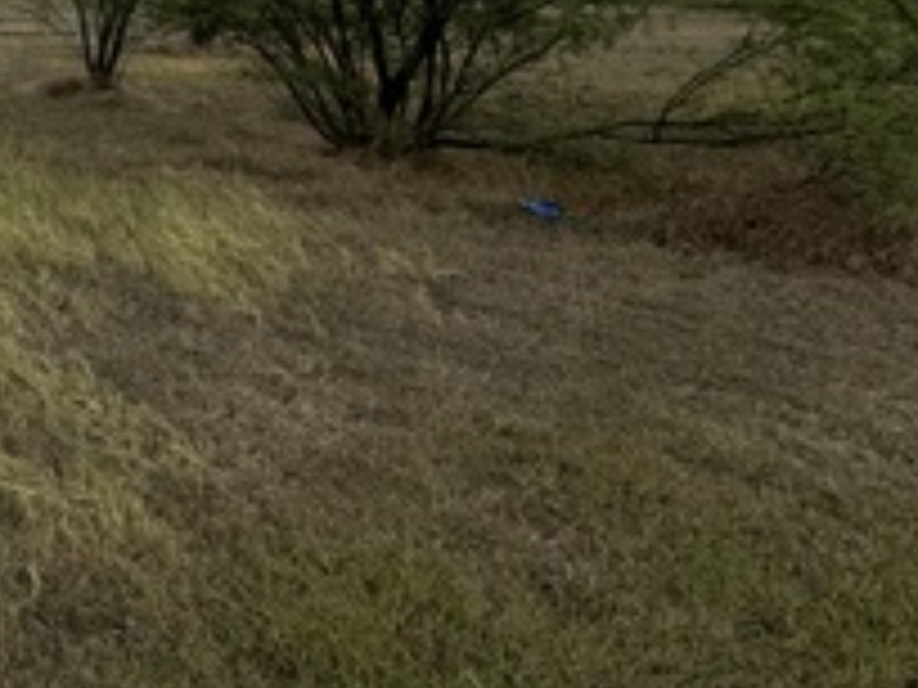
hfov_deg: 27.7
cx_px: -486
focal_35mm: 44
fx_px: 1167
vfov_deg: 29.9
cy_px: -49
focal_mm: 2.22
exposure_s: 1/3106
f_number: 2.2
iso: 50
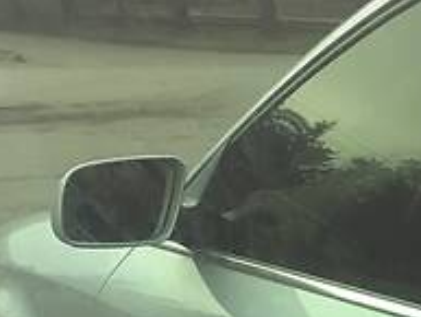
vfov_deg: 11.8
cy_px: 477
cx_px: 585
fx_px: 1460
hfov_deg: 15.4
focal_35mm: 120
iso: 50
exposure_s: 1/33
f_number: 2.2
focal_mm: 4.2
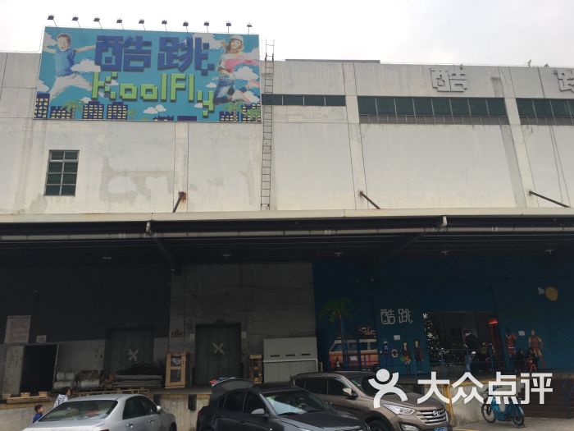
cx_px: 287
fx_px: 481
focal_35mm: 29
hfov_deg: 61.7
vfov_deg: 48.2
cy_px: 216
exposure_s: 1/100
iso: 40
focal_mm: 4.15
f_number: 2.2
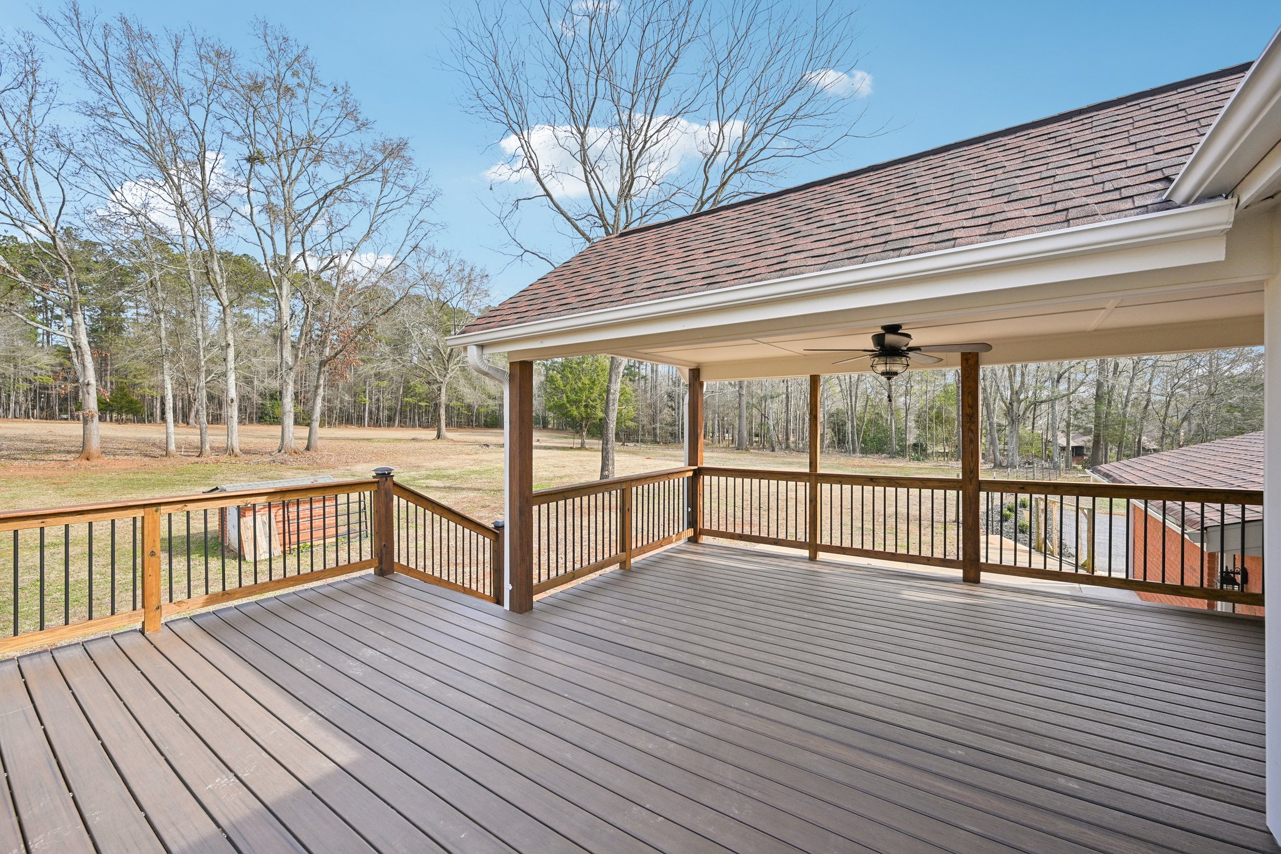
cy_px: 427
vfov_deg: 77.3
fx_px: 534
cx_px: 640
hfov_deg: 100.4
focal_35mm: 15
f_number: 8
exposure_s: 1/125
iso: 100
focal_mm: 15
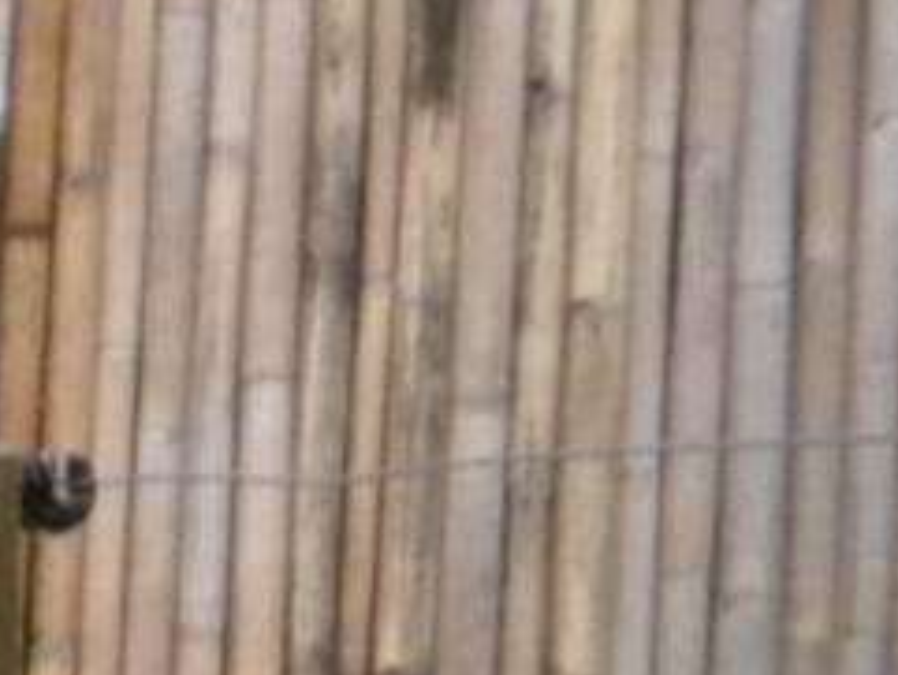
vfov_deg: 8.0
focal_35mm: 186
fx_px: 4828
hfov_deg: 8.4
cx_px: -2064
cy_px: 235
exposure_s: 1/150
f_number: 3.5
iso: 400
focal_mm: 5
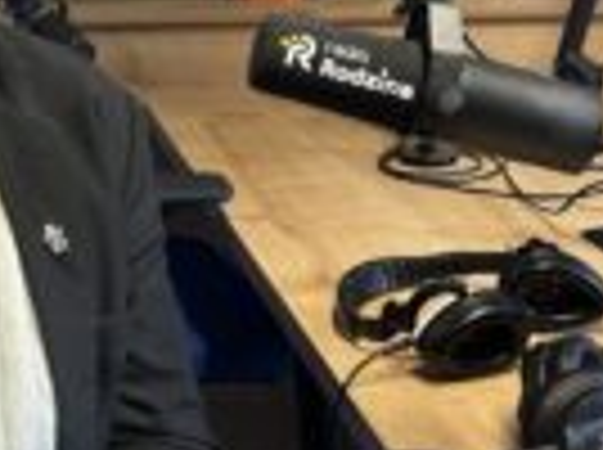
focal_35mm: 69
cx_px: -83
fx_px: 1200
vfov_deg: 20.5
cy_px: -4
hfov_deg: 25.8
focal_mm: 5.7
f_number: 1.5
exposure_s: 1/50
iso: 160
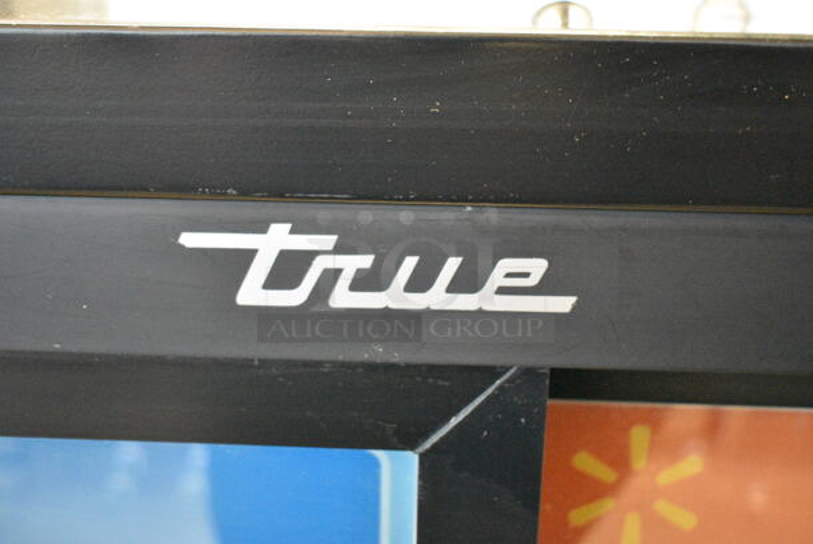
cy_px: 272
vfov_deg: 29.0
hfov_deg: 42.3
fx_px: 1051
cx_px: 406
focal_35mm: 46
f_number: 4.2
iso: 10000
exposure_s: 1/50
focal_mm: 31
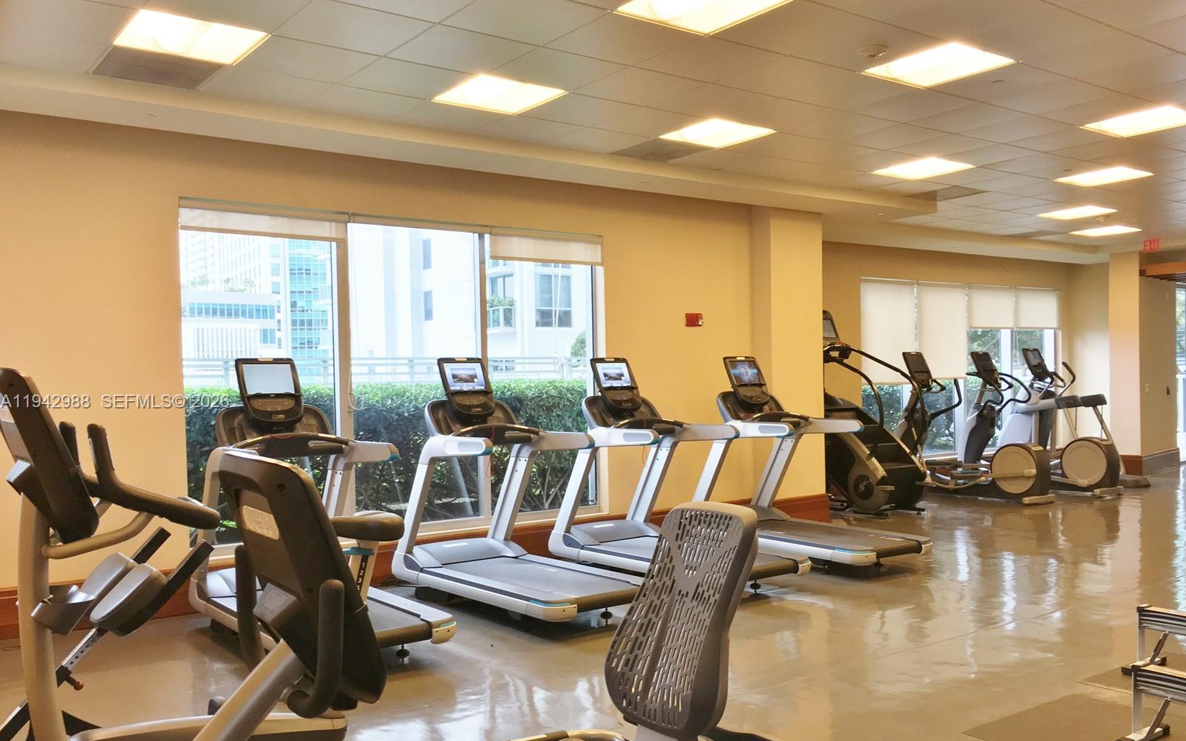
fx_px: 1002
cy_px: 403
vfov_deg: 40.6
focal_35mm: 31
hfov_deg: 61.2
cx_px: 595
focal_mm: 4.15
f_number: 2.2
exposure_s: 1/33
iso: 50
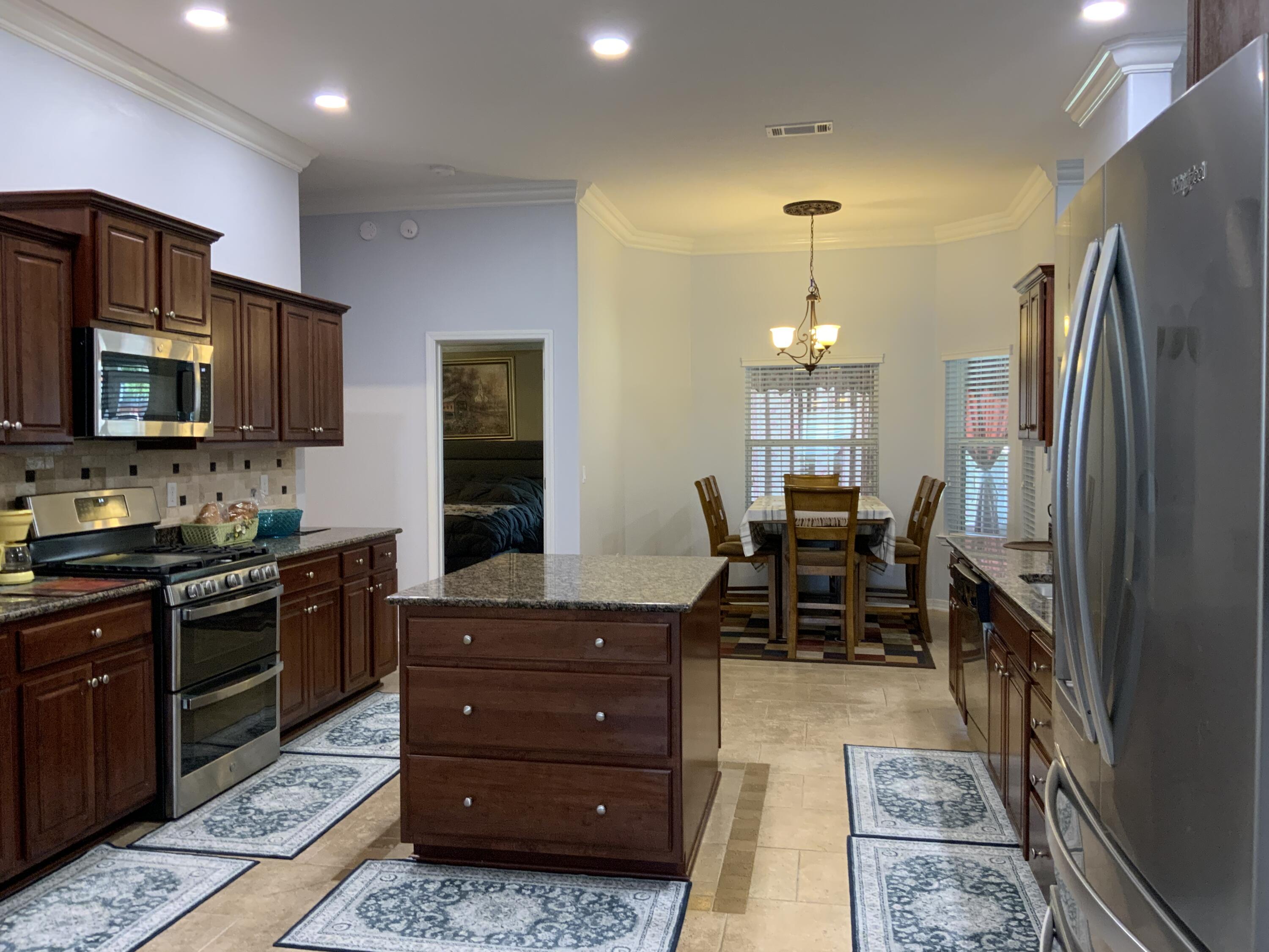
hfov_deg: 61.7
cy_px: 476
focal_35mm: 29
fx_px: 1063
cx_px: 634
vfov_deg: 48.2
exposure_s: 1/60
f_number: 1.8
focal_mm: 3
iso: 160
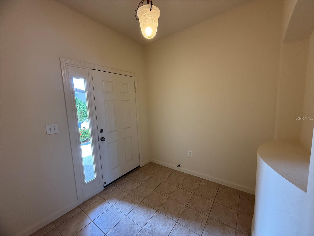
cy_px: 118
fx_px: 127
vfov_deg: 85.7
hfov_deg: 102.1
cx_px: 157
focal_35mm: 14
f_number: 2.2
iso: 400
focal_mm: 2.22
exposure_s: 1/120
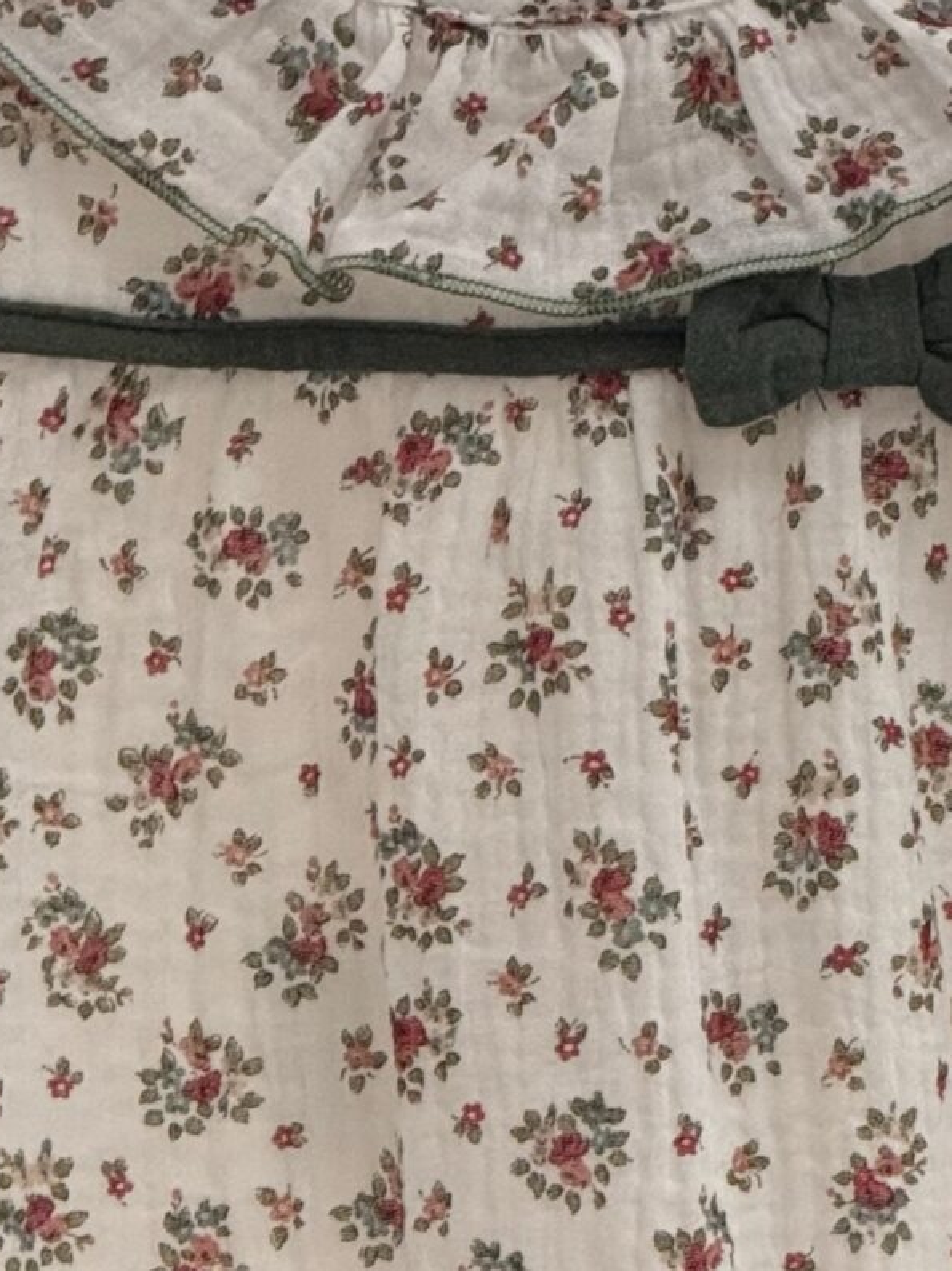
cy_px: 1349
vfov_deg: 5.1
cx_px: 544
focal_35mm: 387
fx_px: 14199
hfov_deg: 3.8
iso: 320
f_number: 2.8
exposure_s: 1/100
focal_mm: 15.66
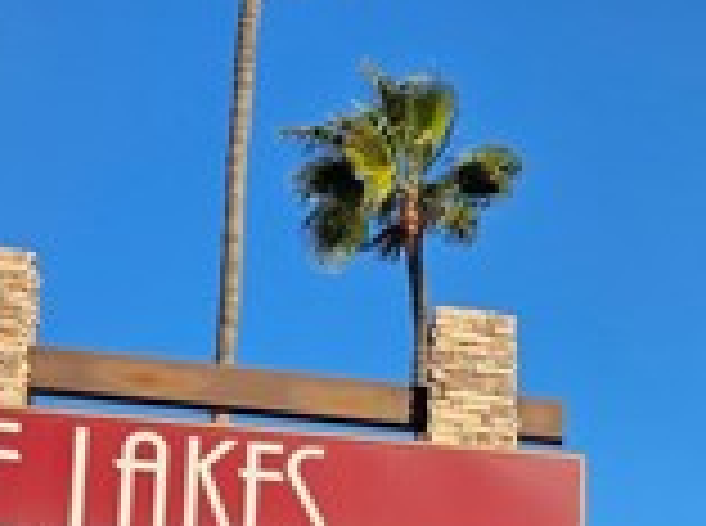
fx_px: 1913
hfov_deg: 18.0
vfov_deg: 14.8
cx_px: 1138
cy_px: 737
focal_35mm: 94
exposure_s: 1/715
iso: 10
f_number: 1.7
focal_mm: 6.3
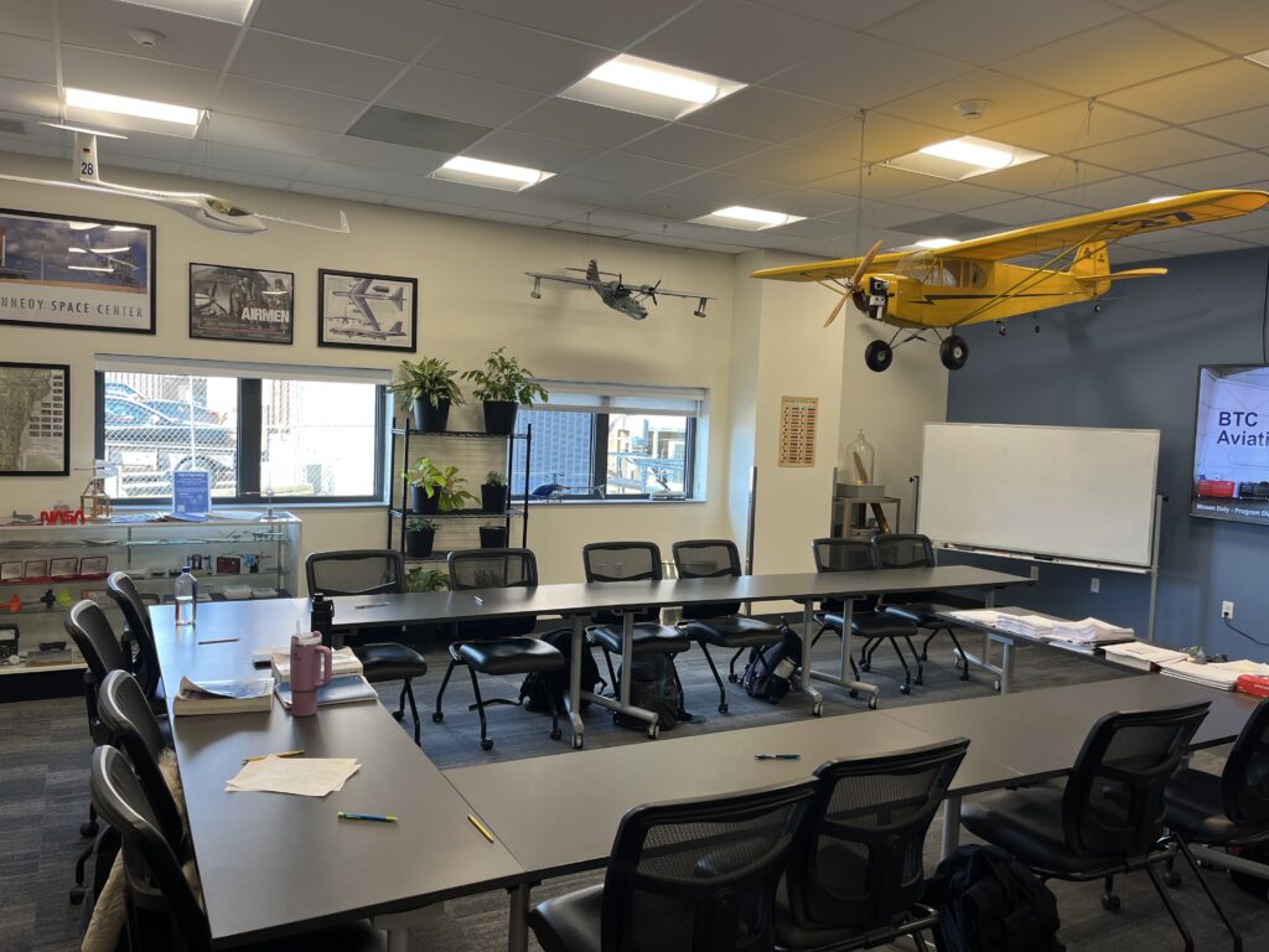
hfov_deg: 67.3
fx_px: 953
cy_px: 476
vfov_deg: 53.1
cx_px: 634
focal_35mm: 26
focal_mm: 5.1
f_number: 1.6
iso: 80
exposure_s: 1/120
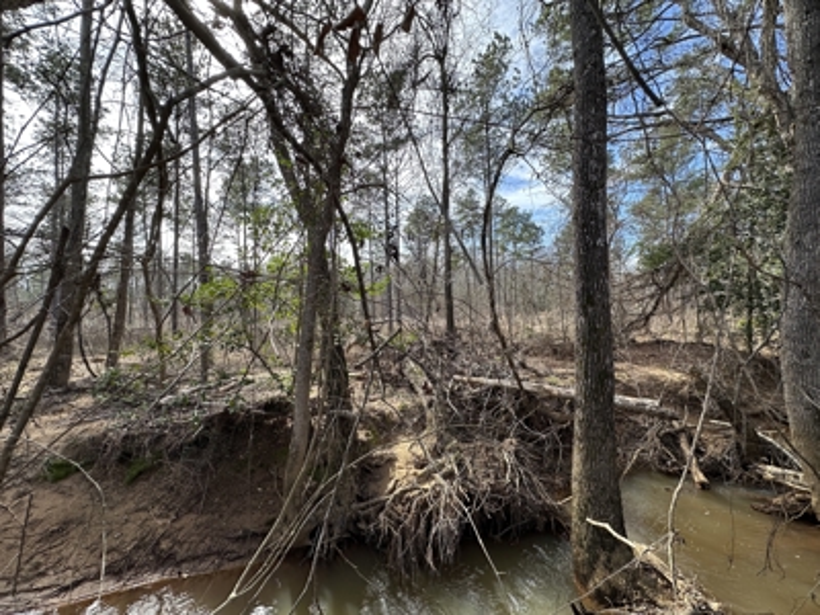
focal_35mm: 14
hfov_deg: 102.1
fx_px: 332
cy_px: 308
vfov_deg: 85.7
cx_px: 410
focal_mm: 2.22
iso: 40
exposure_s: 1/314
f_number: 2.2
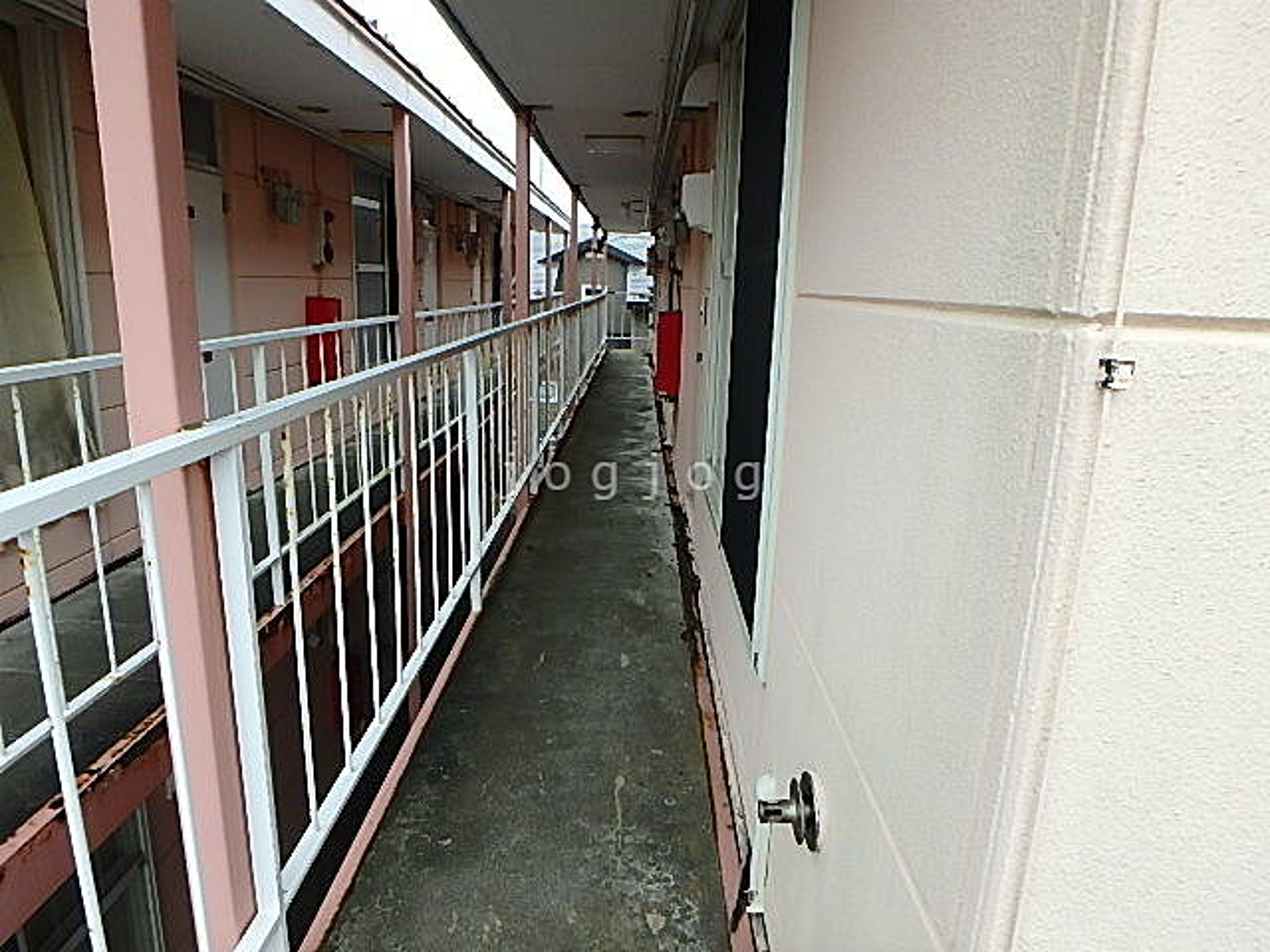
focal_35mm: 21
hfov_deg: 79.0
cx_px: 635
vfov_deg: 63.4
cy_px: 476
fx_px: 770
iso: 200
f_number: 3.5
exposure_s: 1/320
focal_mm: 3.7
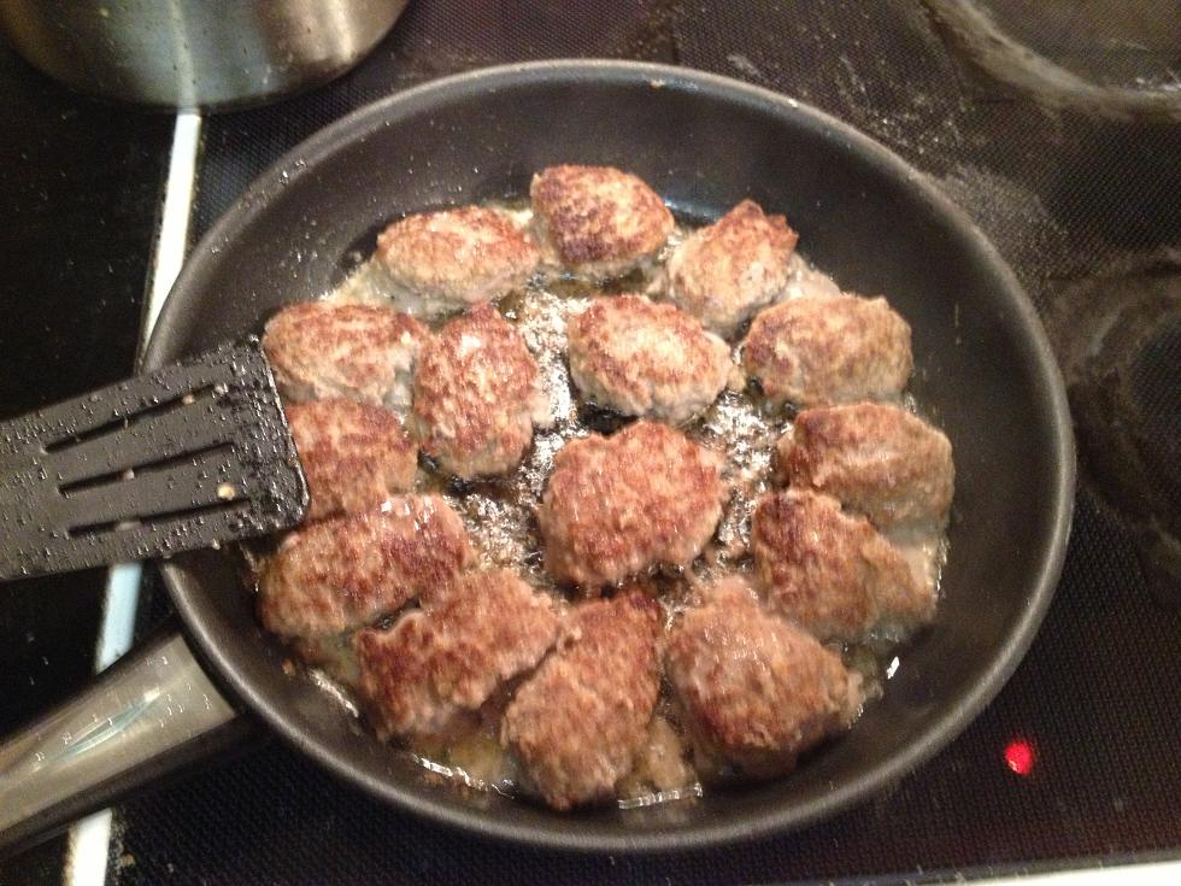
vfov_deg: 40.7
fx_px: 1194
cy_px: 443
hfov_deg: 52.6
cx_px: 590
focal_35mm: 35
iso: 500
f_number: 2.4
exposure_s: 1/15
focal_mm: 4.28
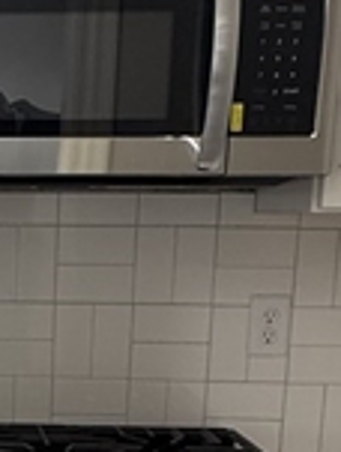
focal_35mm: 71
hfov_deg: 19.0
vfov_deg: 26.6
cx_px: -123
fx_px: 929
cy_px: 386
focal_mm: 2.22
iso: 250
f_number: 2.2
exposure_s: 1/60
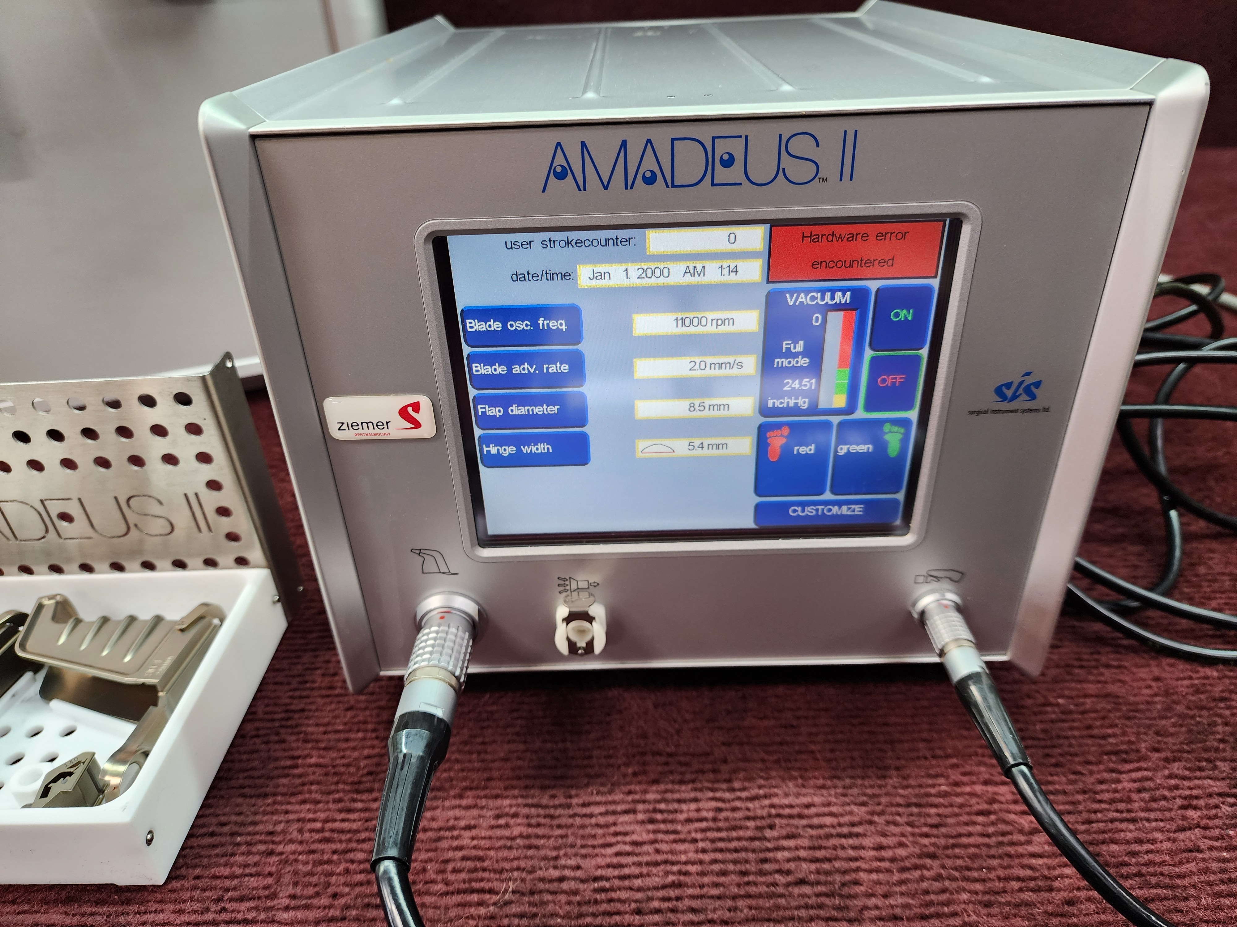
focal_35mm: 23
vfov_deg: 58.9
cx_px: 618
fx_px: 822
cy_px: 464
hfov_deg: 73.9
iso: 320
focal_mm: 6.4
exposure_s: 1/120
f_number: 1.8
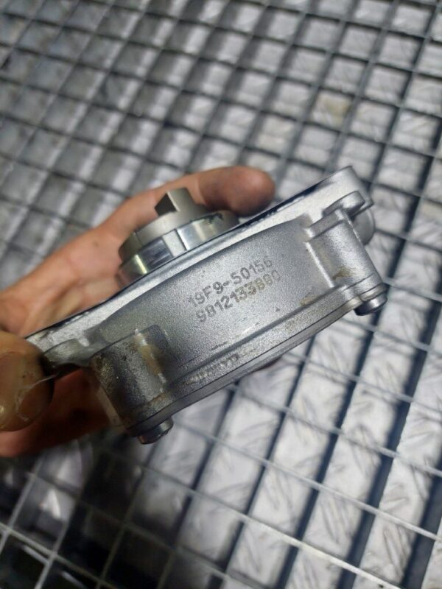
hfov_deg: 54.9
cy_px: 294
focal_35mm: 25
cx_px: 221
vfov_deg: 69.4
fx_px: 426
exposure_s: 1/50
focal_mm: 5.23
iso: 100
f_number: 1.8
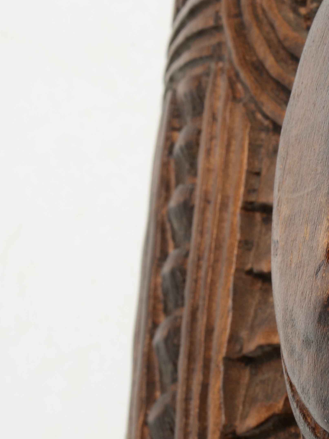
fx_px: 2307
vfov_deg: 10.9
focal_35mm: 182
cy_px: 266
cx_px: 373
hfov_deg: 8.1
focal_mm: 55
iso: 100
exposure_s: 1/160
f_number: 22
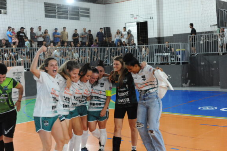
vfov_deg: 26.5
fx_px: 321
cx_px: 114
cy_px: 75
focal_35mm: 51
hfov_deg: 38.9
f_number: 3.5
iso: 5000
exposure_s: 1/400
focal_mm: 50
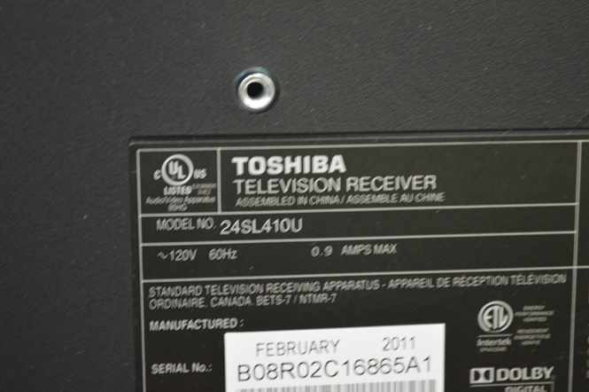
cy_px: 196
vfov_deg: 16.5
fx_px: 1348
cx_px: 294
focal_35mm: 82
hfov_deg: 24.6
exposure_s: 1/15
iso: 2200
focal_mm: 55
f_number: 5.6
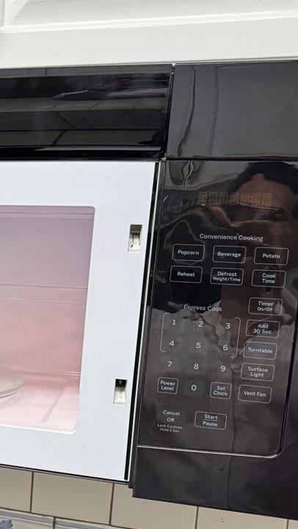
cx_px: -176
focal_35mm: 58
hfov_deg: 18.0
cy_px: 352
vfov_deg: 35.7
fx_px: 814
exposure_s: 1/120
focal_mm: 6.76
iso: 160
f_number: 1.78
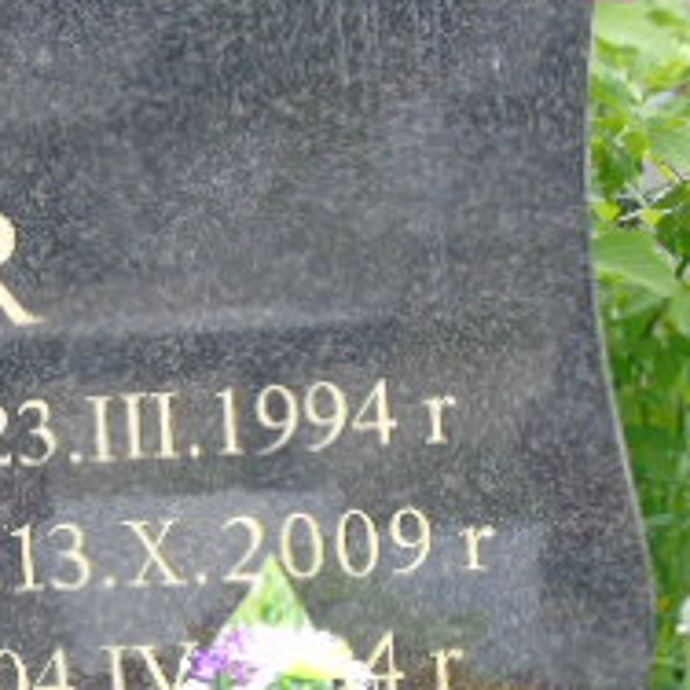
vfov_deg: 8.2
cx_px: -253
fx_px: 4826
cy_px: 532
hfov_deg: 8.1
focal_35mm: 214
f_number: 4.7
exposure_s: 1/30
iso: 80
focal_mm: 13
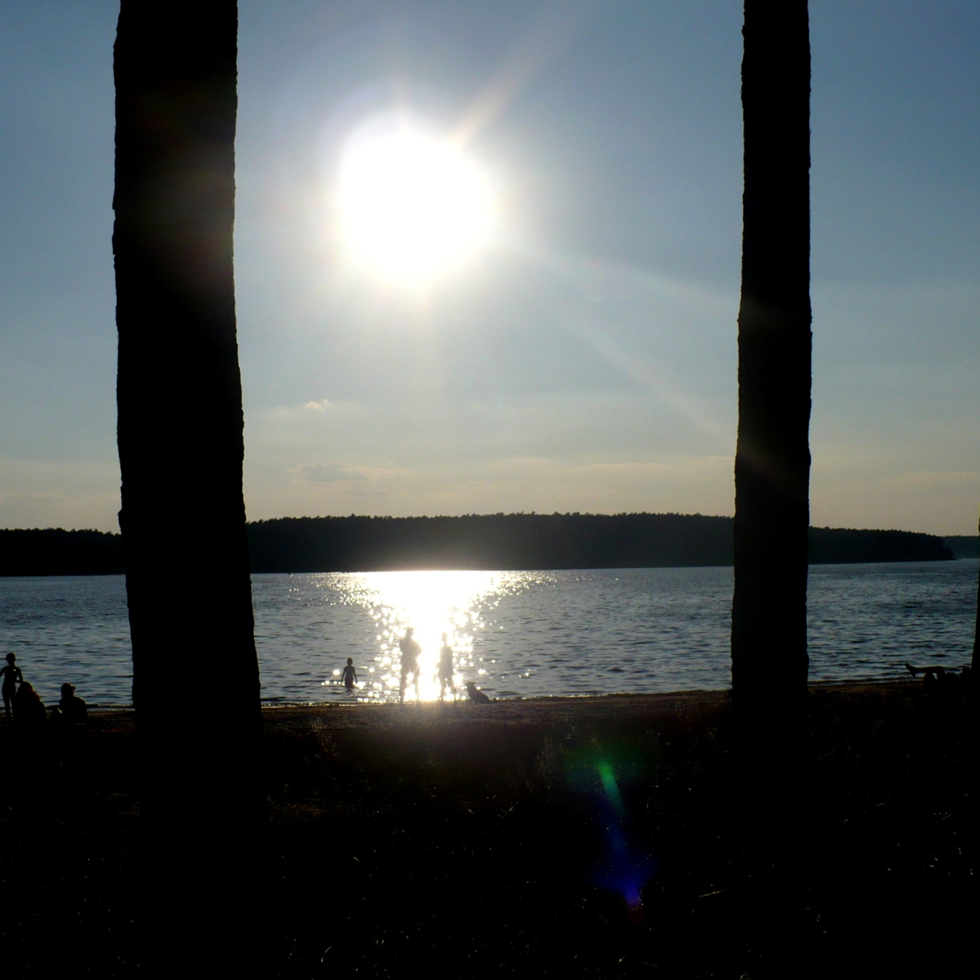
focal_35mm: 44
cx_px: 500
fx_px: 1409
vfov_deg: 38.3
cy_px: 490
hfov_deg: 38.3
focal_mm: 6.1
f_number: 8
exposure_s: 1/1600
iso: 100
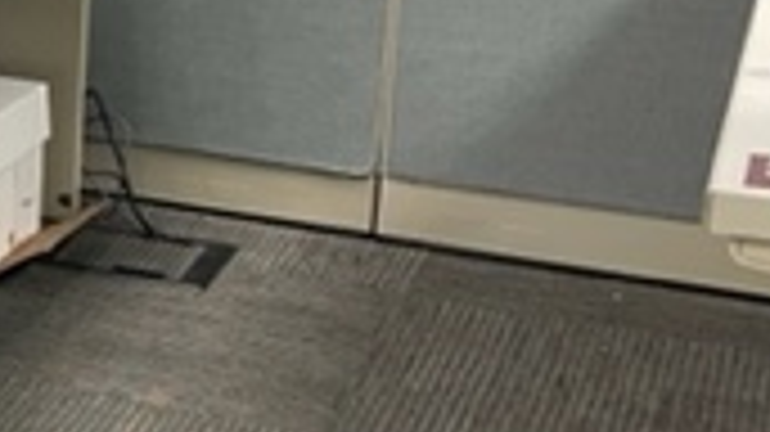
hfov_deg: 17.3
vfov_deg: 11.4
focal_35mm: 106
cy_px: 76
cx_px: -527
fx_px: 2163
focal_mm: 4.2
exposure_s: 1/60
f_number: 1.6
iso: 125
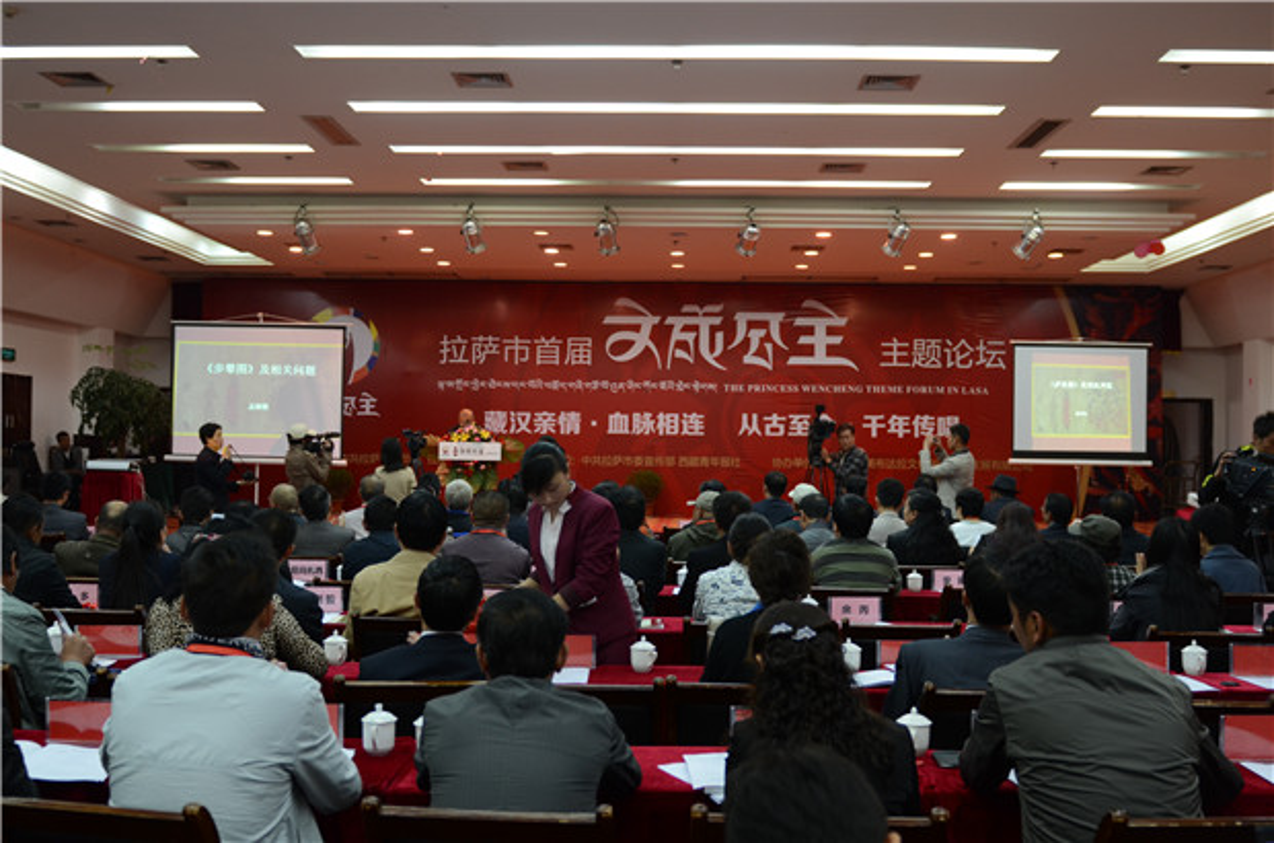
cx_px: 637
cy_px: 422
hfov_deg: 53.2
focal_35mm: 36
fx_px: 1271
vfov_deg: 36.7
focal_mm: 24
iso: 500
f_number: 2.8
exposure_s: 1/60
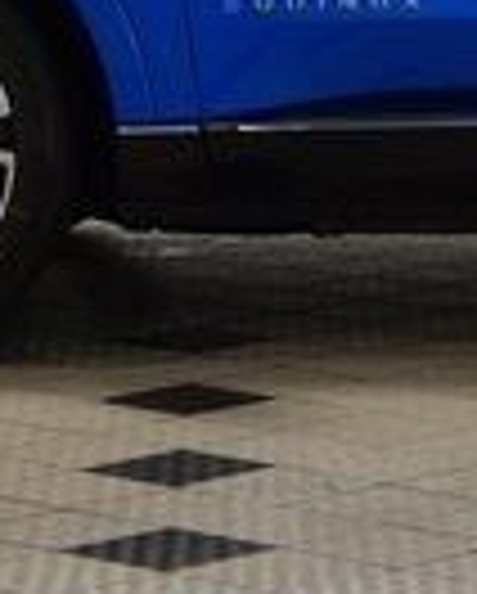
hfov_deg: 6.4
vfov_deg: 8.0
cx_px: 742
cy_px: -173
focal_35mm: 238
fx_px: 4195
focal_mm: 35
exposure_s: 1/60
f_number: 8
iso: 1600
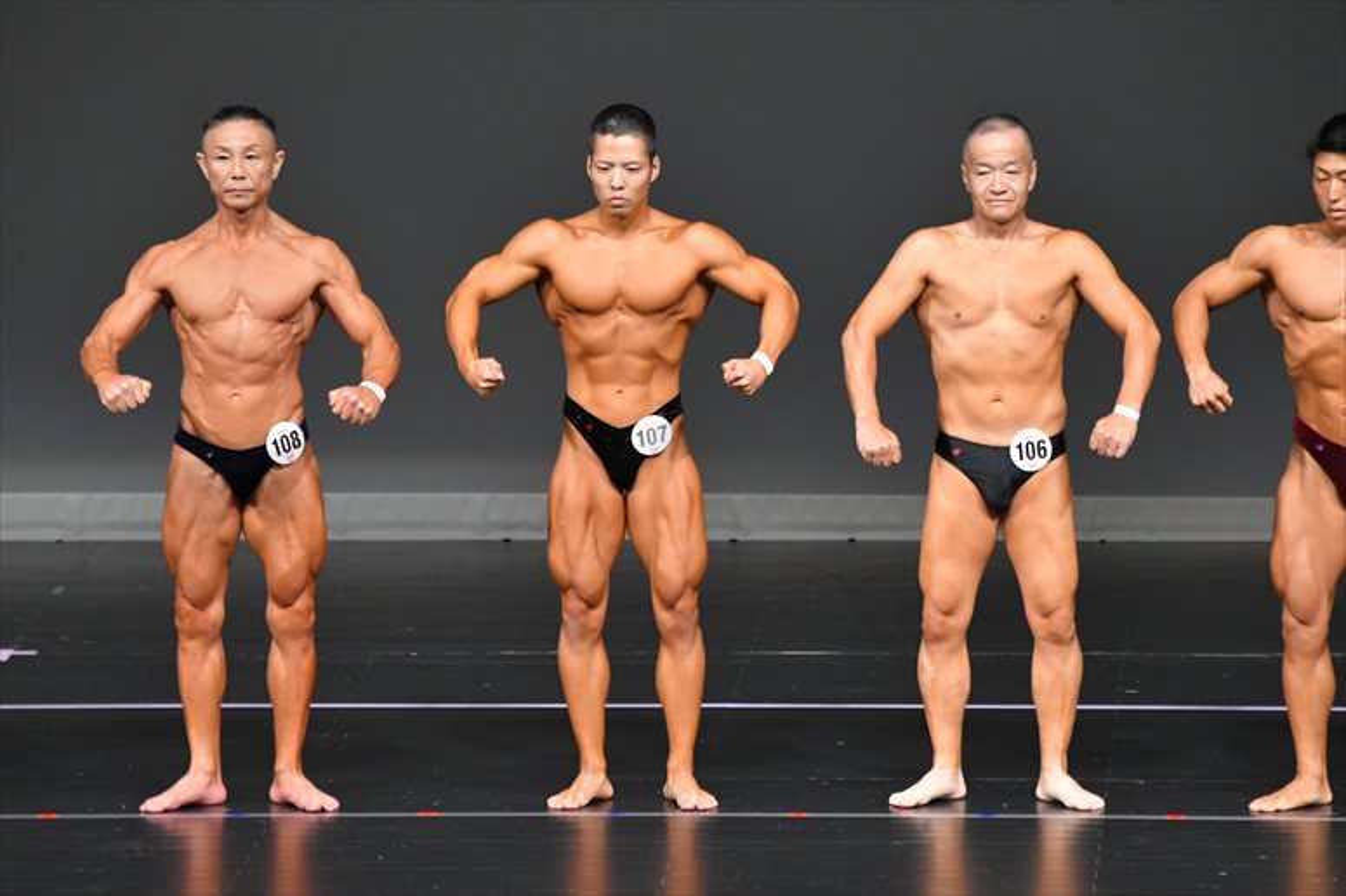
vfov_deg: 4.4
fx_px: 11772
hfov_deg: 6.5
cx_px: 673
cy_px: 448
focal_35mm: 315
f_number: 5.6
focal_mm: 210
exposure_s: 1/400
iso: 4000
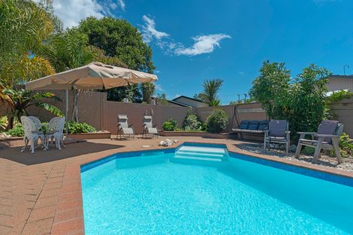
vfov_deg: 73.7
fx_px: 157
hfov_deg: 96.8
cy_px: 118
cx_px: 176
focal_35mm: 16
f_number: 14
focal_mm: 16
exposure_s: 1/400
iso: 200
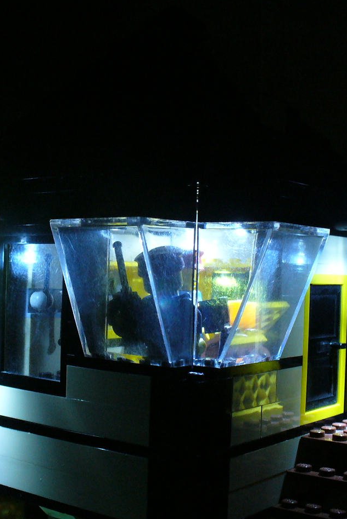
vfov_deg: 38.2
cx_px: 139
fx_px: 751
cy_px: 258
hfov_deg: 26.0
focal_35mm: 52
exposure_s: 1/2
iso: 200
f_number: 2.8
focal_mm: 6.1
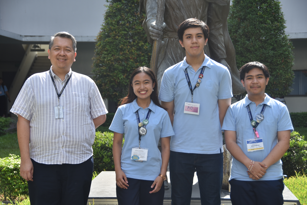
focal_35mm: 84
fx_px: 716
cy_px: 102
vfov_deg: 16.3
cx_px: 154
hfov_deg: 24.2
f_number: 4.8
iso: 100
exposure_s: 1/200
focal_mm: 56
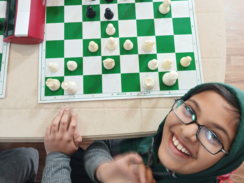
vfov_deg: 36.9
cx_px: 120
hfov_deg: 49.0
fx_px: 268
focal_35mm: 38
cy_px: 47
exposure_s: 1/33.3
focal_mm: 4.22
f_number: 1.8
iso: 543
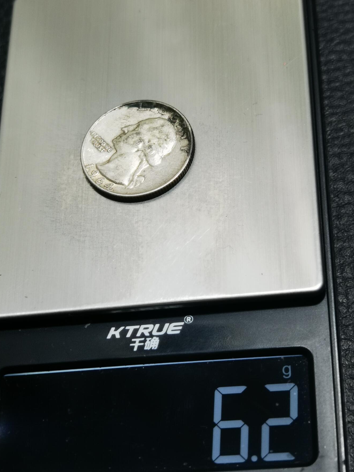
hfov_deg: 22.3
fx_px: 900
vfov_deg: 29.4
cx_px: 177
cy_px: 235
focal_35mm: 66
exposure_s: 1/100
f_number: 1.9
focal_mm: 6.67
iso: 100
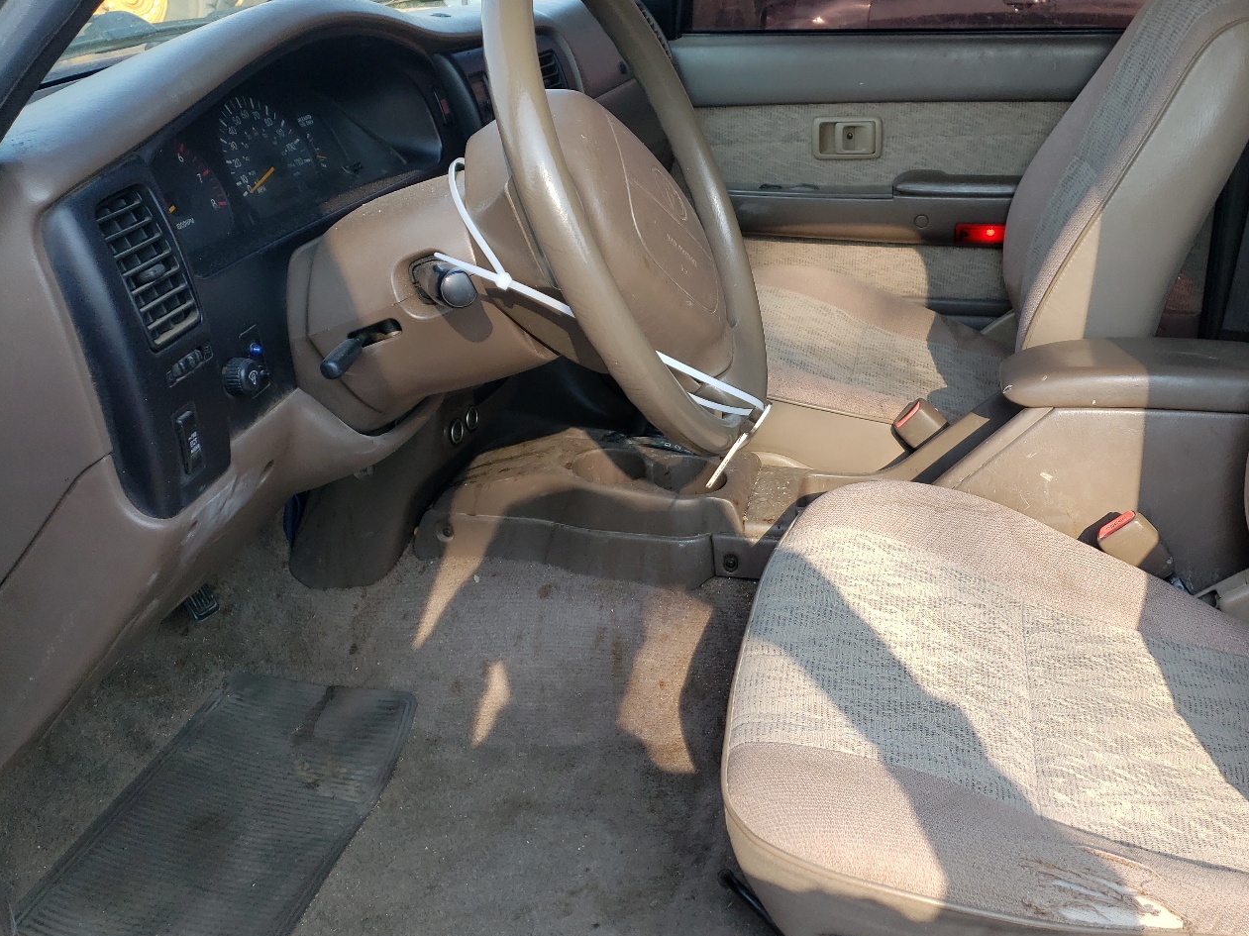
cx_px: 789
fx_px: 1190
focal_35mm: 33
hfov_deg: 54.7
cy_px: 444
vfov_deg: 42.9
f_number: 1.5
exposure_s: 1/455
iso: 50
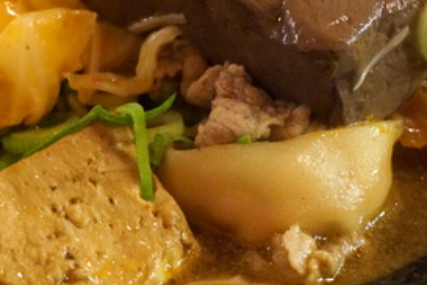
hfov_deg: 14.2
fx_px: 1710
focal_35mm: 144
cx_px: 131
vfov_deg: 9.5
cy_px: 3
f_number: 5.6
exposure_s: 1/20
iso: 3200
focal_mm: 41
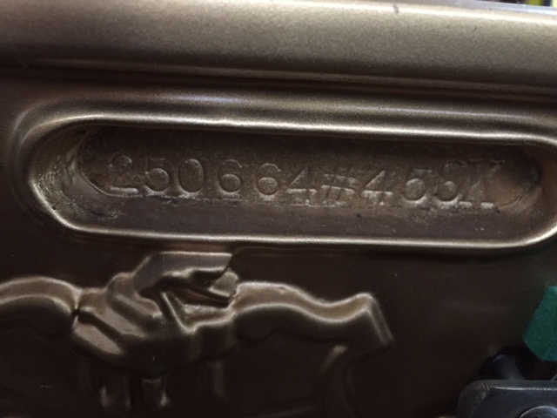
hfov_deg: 61.7
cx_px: 278
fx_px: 467
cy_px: 209
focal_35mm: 29
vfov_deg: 48.2
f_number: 2.2
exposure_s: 1/15
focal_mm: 4.15
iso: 500
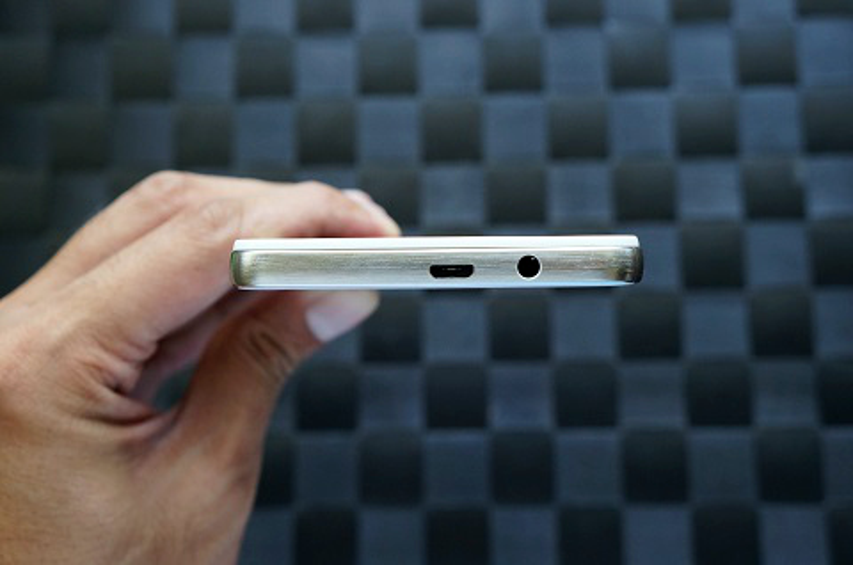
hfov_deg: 43.7
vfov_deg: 29.7
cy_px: 282
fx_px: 1064
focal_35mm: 45
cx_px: 426
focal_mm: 30
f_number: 5.6
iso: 800
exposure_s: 1/60
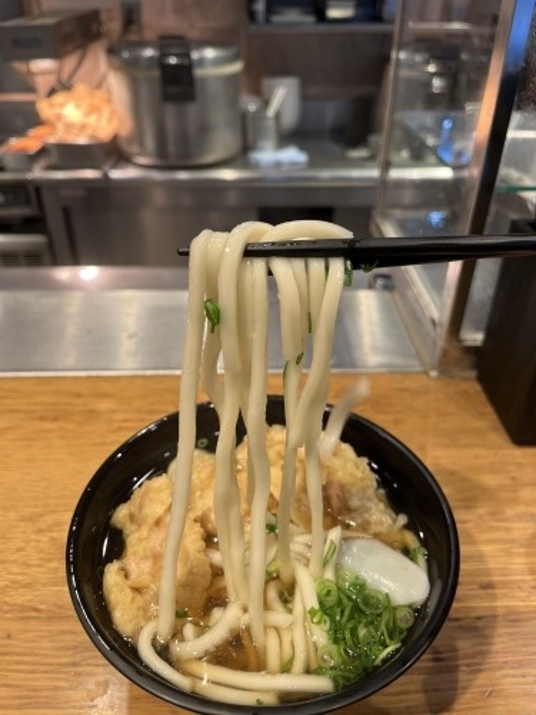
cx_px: 268
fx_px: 537
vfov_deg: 67.3
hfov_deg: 53.1
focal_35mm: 26
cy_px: 358
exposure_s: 1/60
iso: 80
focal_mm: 5.1
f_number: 1.6
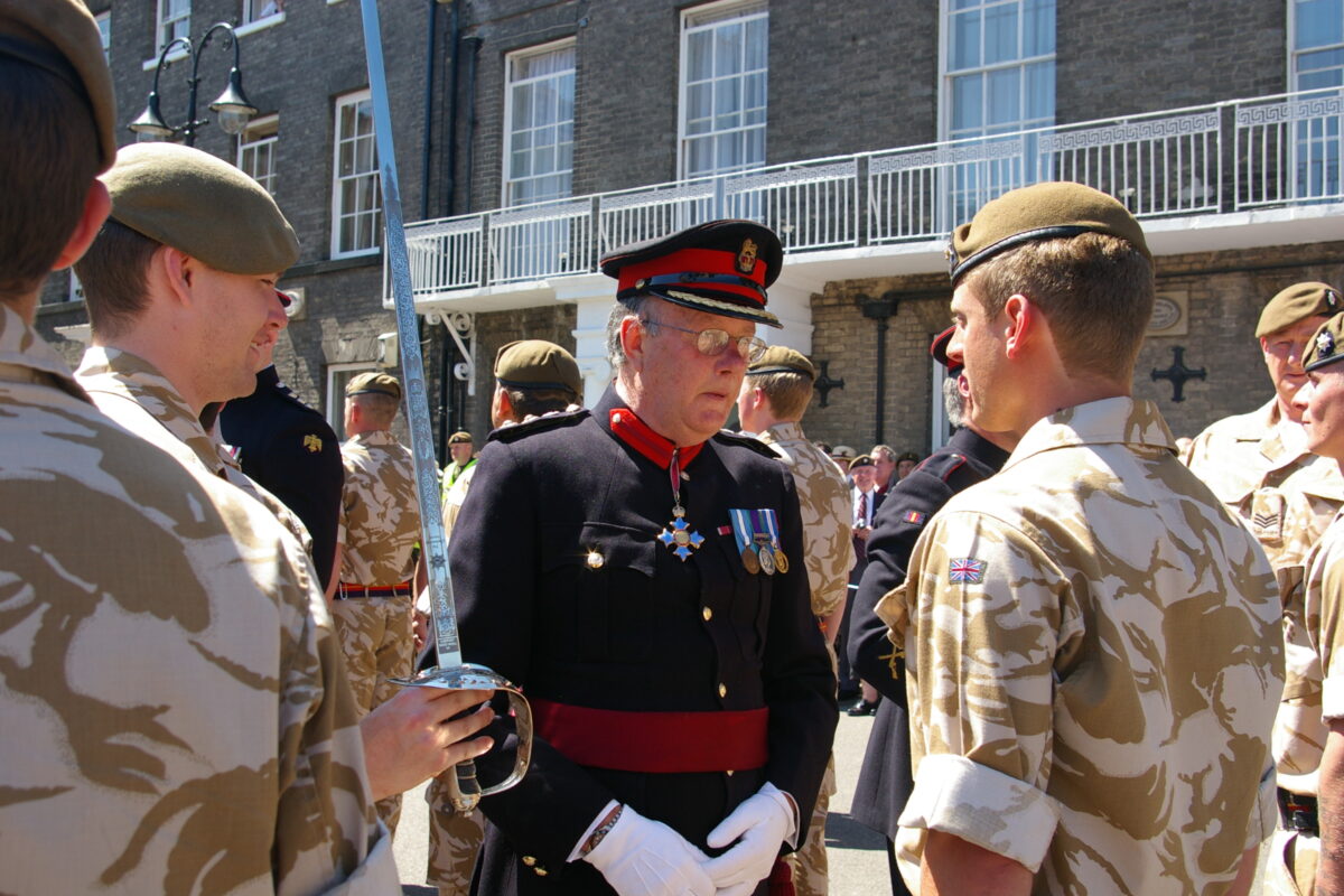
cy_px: 448
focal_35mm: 39
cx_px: 672
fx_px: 1456
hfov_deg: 49.6
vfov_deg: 34.2
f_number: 6.7
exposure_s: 1/180
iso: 200
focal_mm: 26
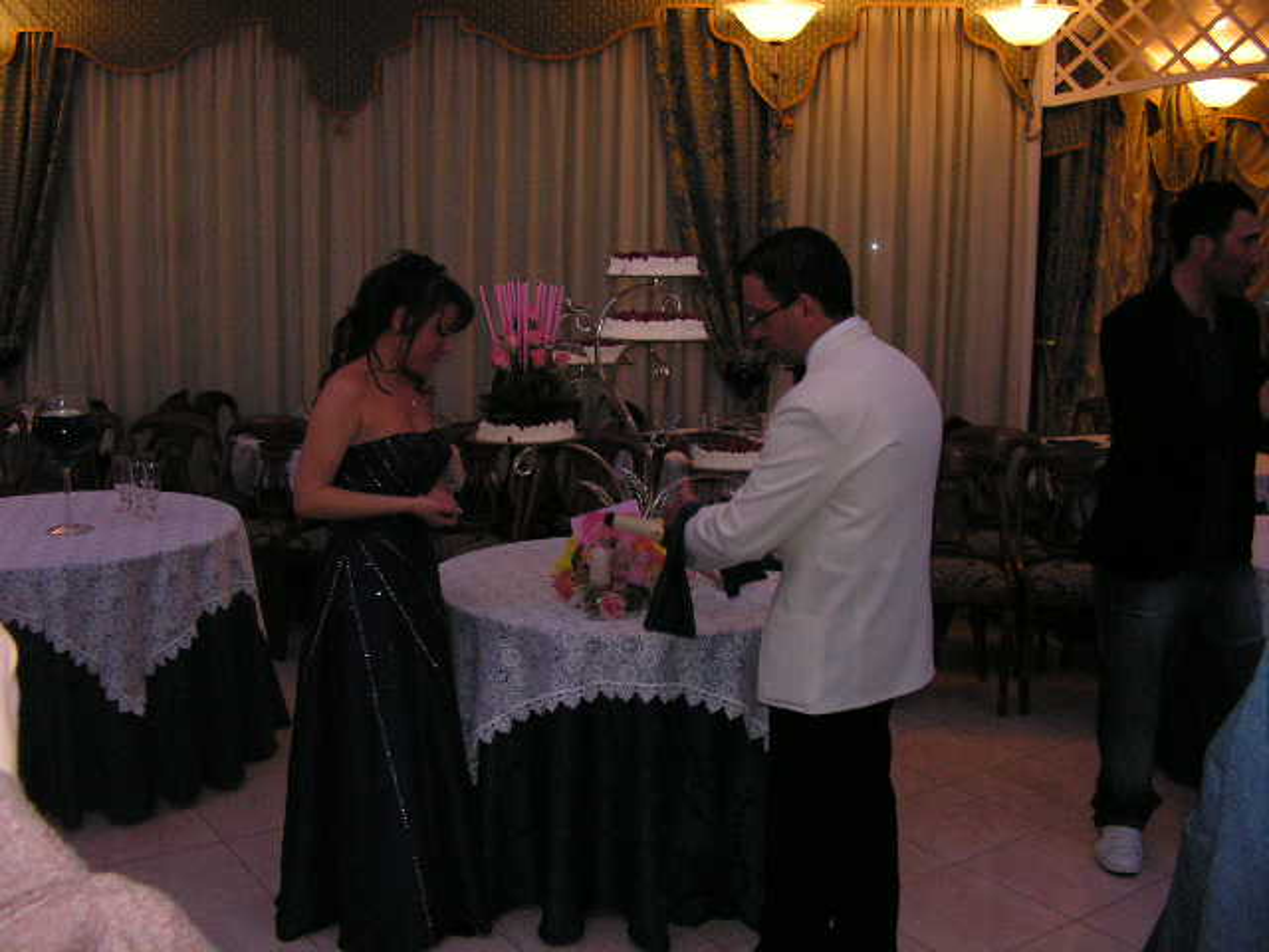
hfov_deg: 51.4
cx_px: 634
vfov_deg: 39.7
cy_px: 476
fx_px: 1320
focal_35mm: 36
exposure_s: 1/40
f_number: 3.2
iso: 200
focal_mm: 6
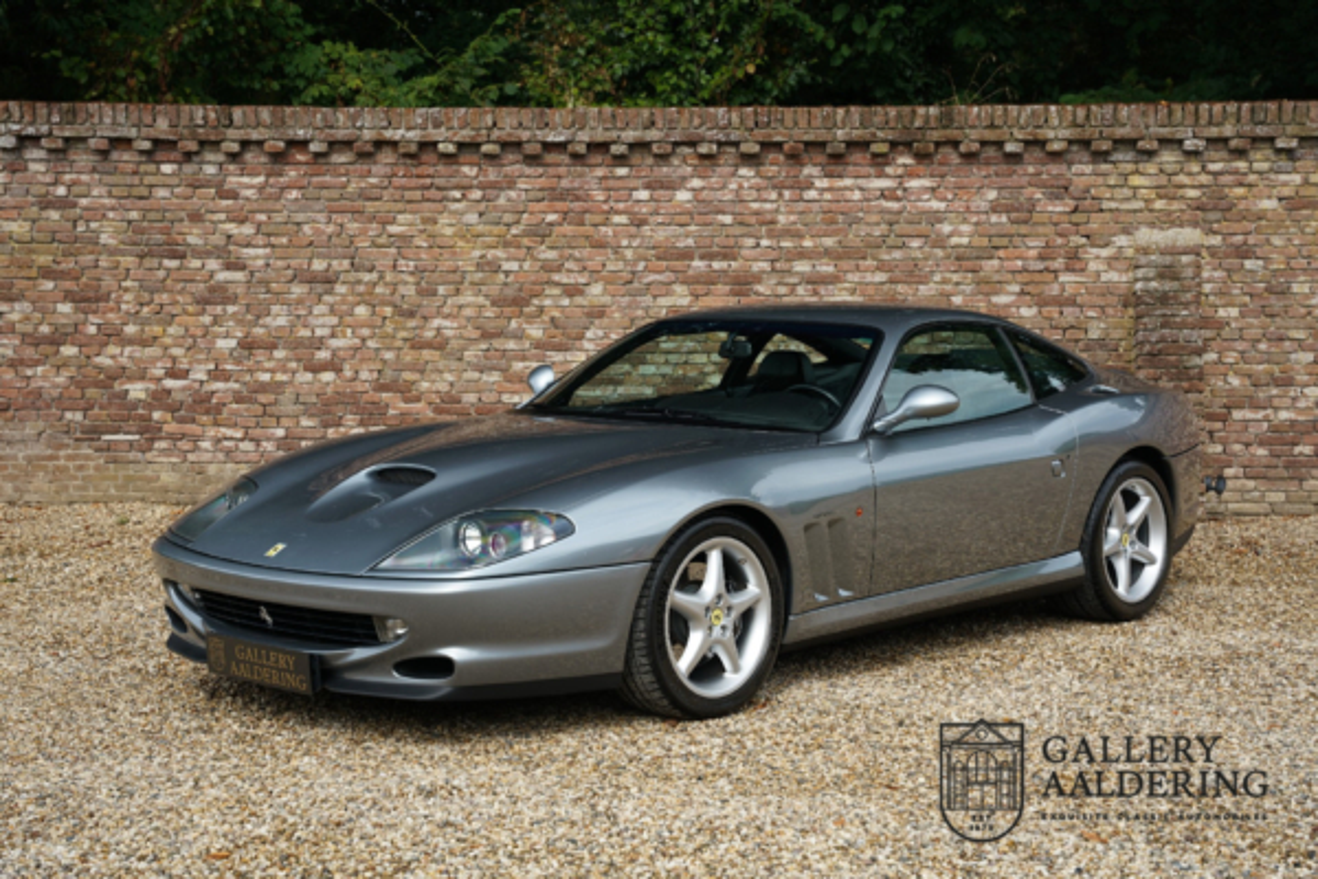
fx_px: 2017
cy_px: 440
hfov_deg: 36.2
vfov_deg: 24.6
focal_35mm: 55
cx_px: 659
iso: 100
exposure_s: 1/160
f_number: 5.6
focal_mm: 55.1
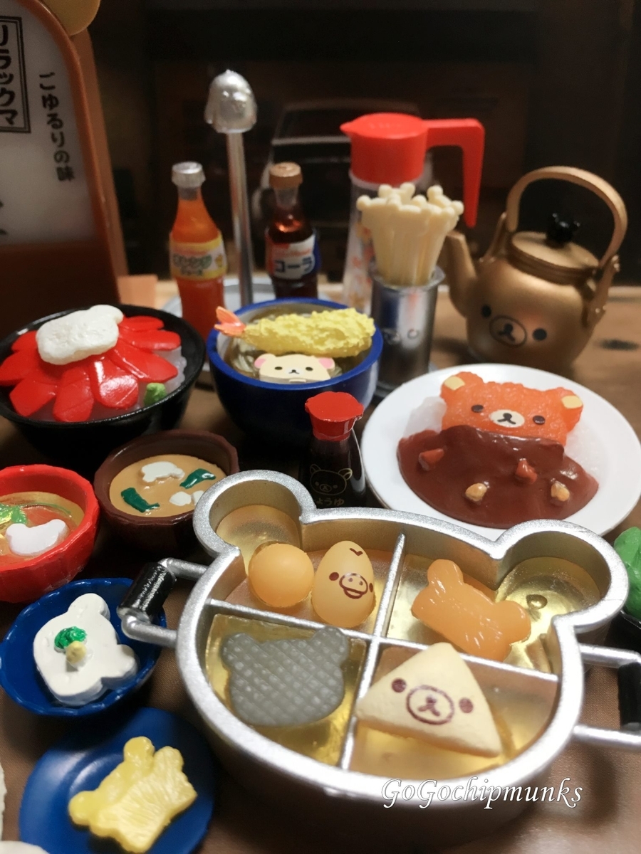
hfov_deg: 48.2
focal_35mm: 29
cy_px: 427
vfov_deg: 61.7
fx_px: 716
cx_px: 320
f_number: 2.2
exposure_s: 1/30
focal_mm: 4.15
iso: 100
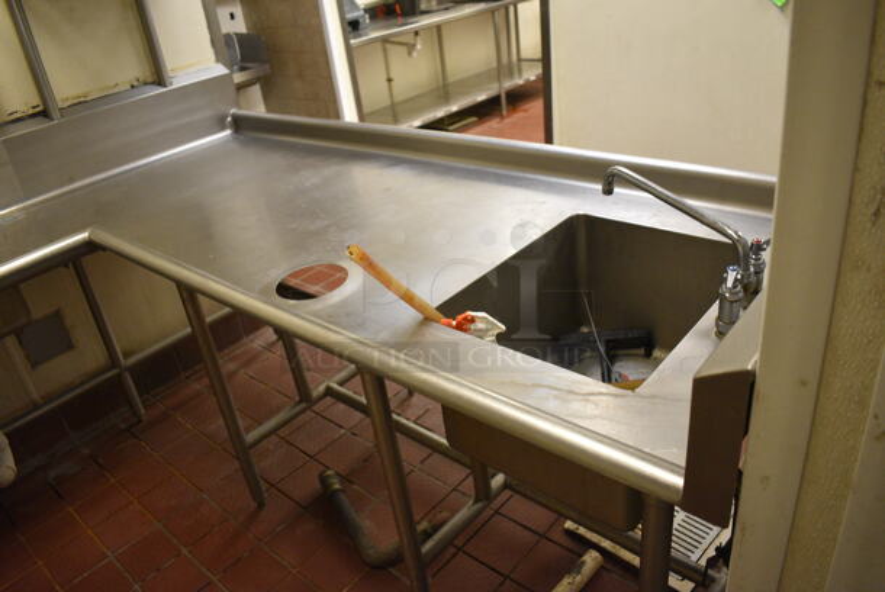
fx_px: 664
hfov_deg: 67.3
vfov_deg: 48.0
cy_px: 296
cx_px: 442
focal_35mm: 27
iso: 1800
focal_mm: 18
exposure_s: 1/125
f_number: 3.5
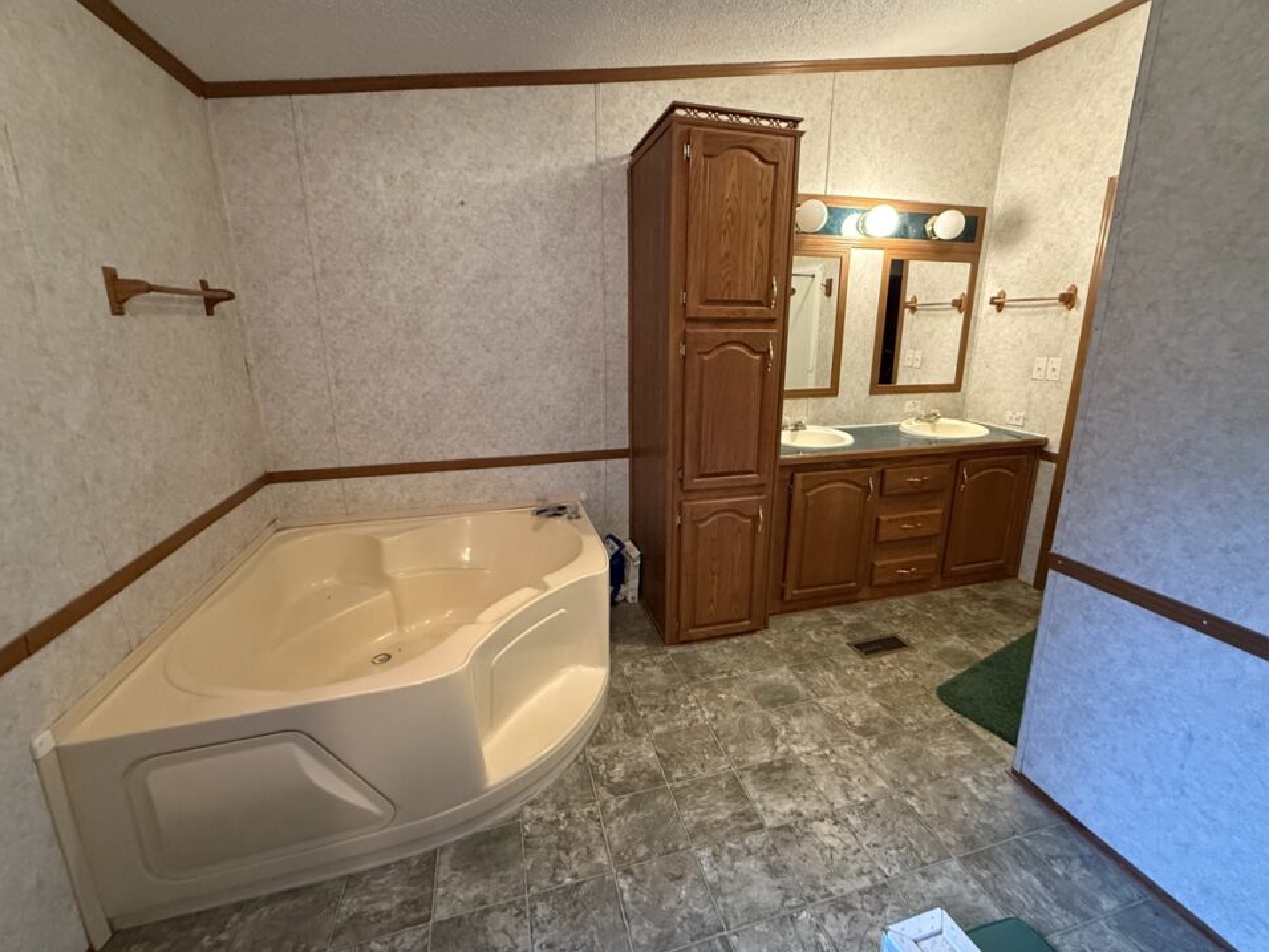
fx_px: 550
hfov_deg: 98.1
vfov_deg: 81.7
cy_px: 462
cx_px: 654
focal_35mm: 15
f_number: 2.2
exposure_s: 1/60
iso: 800
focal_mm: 2.22
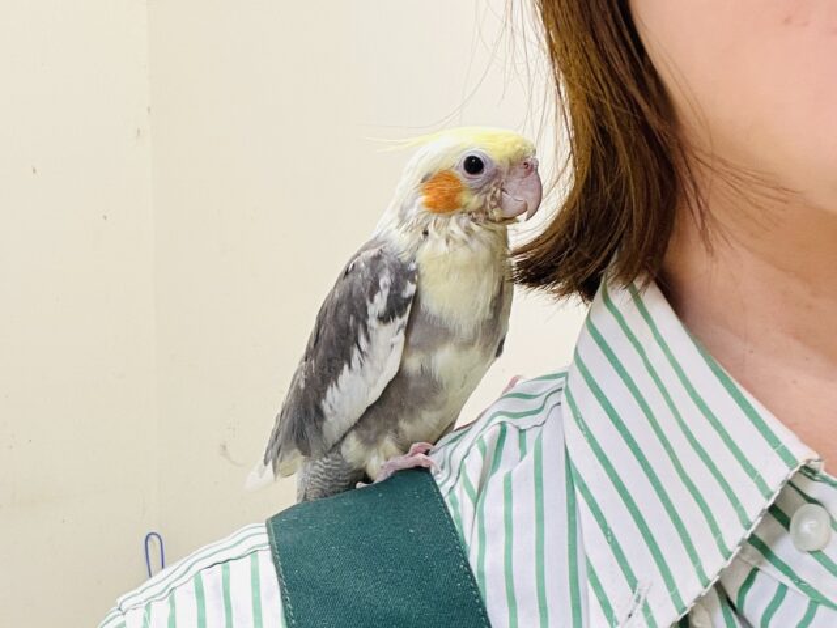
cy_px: 314
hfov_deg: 73.9
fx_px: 556
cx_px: 418
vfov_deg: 58.9
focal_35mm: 23
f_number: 2.2
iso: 100
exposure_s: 1/78
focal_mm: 2.71
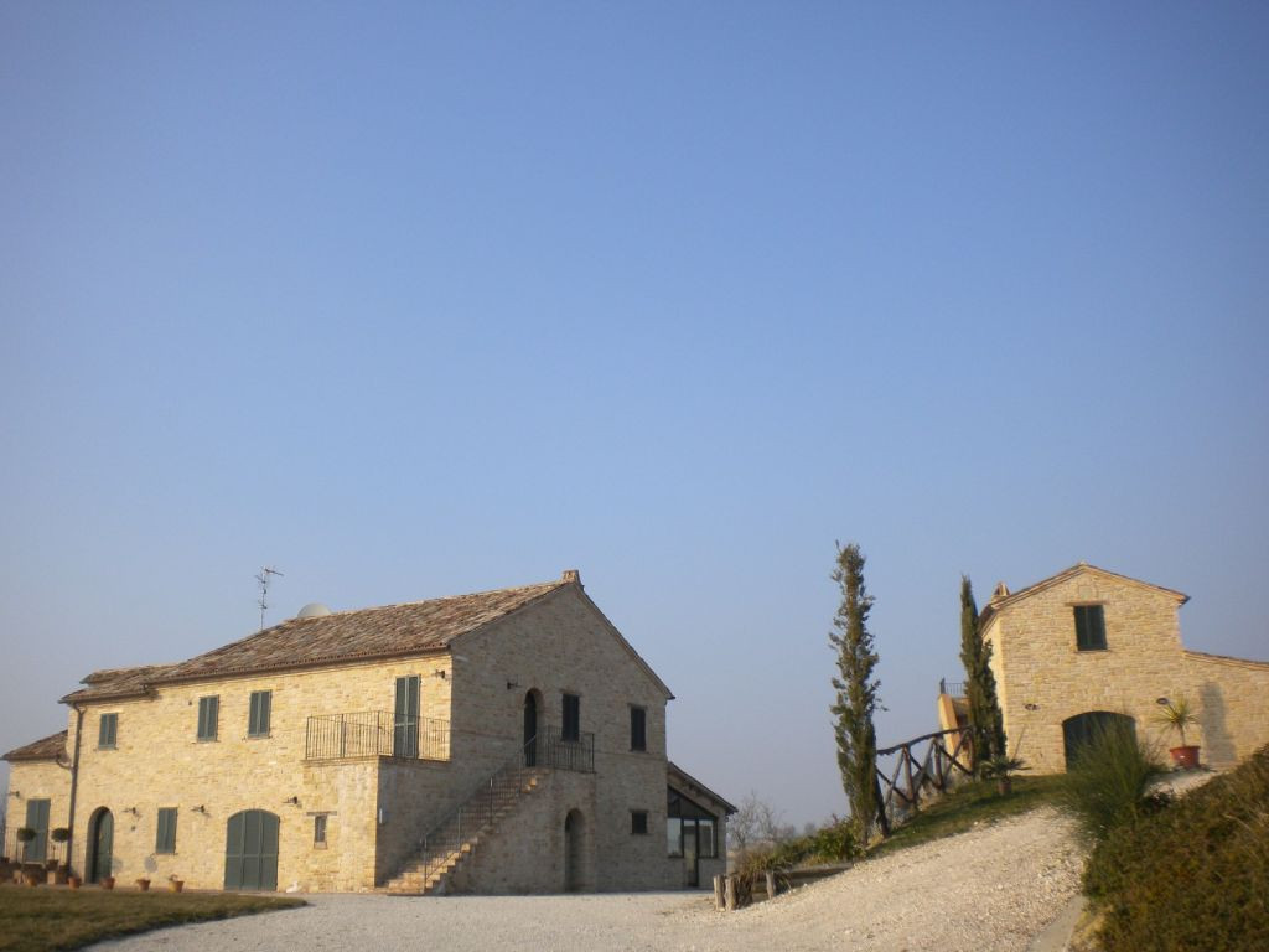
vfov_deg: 40.7
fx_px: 1283
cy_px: 476
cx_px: 634
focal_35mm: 35
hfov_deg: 52.6
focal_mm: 6.3
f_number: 4.6
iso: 80
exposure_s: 1/502
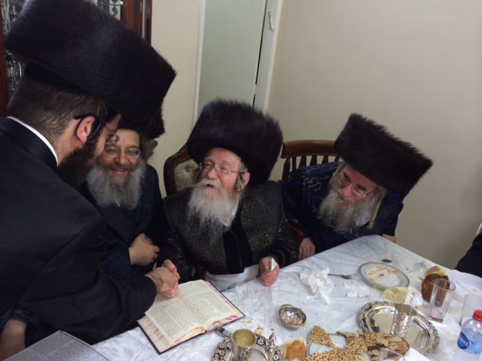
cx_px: 241
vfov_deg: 46.8
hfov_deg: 60.0
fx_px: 418
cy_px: 180
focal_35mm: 30
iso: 64
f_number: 2.2
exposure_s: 1/30
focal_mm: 4.12
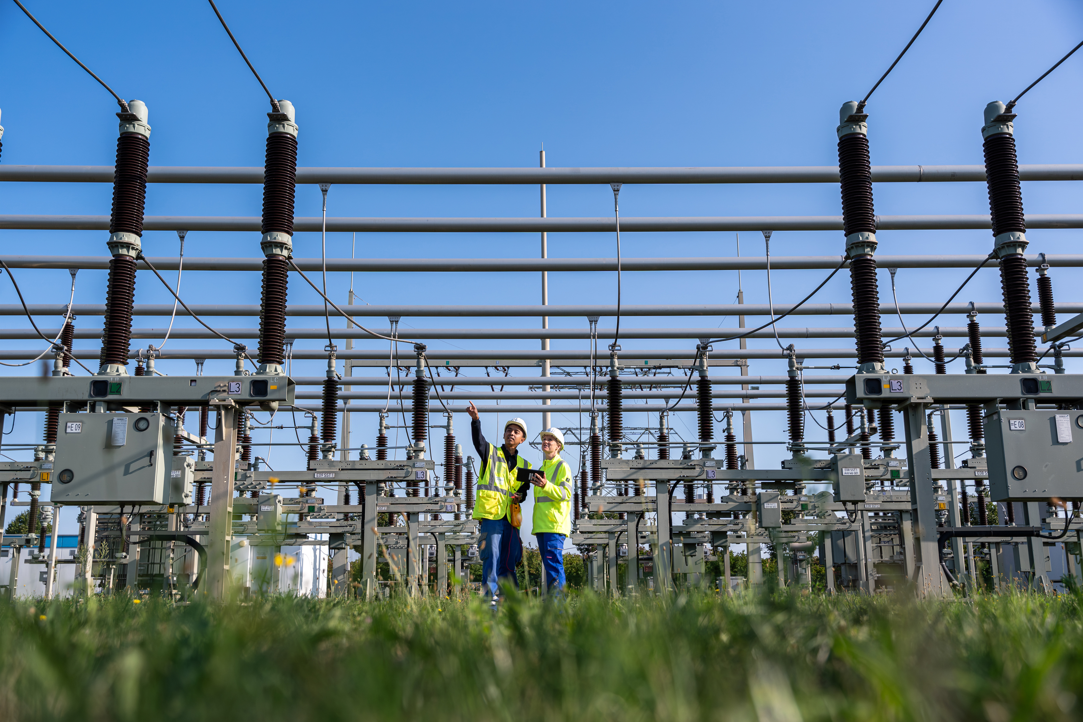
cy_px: 361
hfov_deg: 55.2
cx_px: 542
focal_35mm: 34
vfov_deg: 38.5
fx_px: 1035
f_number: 4
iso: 200
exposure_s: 1/3200
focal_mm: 34.4
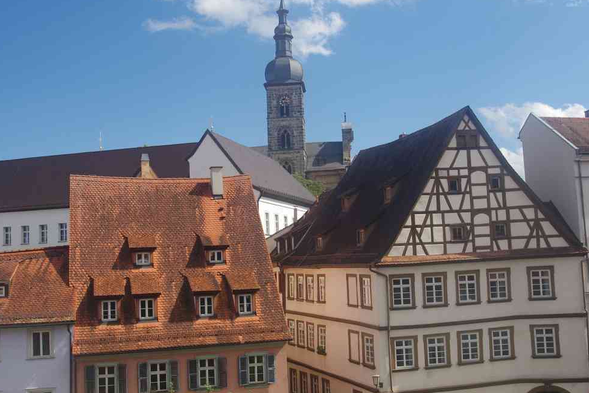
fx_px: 704
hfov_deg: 45.4
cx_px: 295
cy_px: 193
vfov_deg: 31.2
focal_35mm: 43
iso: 200
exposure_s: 1/100
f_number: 11
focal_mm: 28
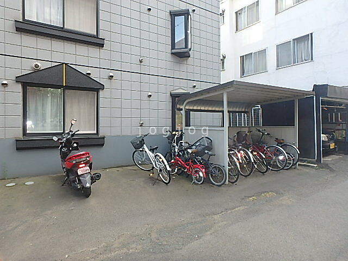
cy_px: 130
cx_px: 174
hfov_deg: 79.0
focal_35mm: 21
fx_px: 211
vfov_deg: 63.4
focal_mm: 3.7
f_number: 3.5
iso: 125
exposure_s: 1/160
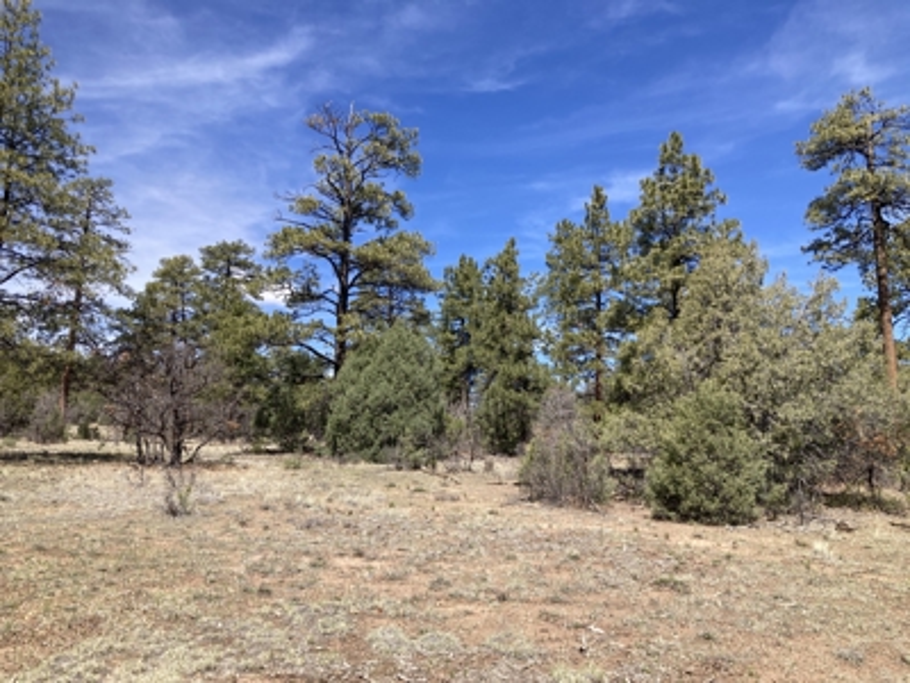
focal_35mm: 28
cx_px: 455
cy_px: 342
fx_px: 736
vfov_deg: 49.7
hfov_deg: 63.4
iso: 20
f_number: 1.8
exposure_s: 1/1473
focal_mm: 3.99
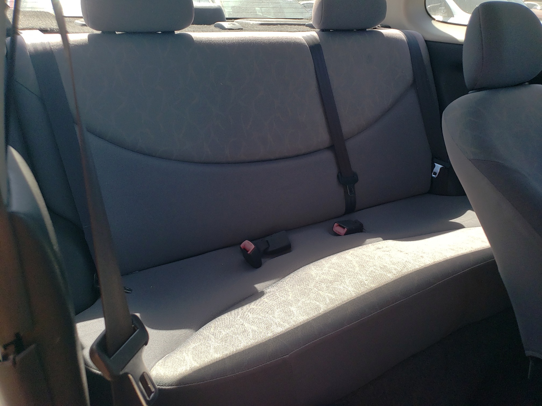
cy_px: 203
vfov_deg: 53.1
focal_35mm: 26
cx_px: 271
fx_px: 407
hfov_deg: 67.3
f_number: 1.5
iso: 50
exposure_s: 1/1000
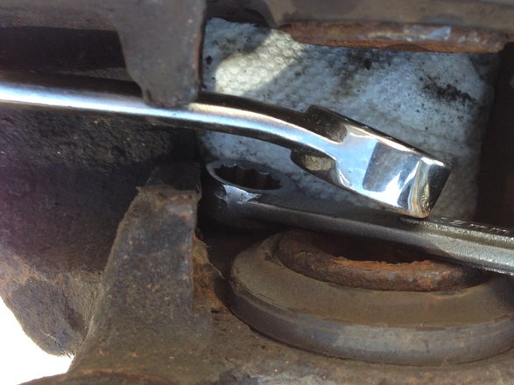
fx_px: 668
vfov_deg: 32.2
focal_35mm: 45
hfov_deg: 41.9
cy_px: 200
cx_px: 308
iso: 50
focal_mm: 4.12
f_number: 2.4
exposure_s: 1/120
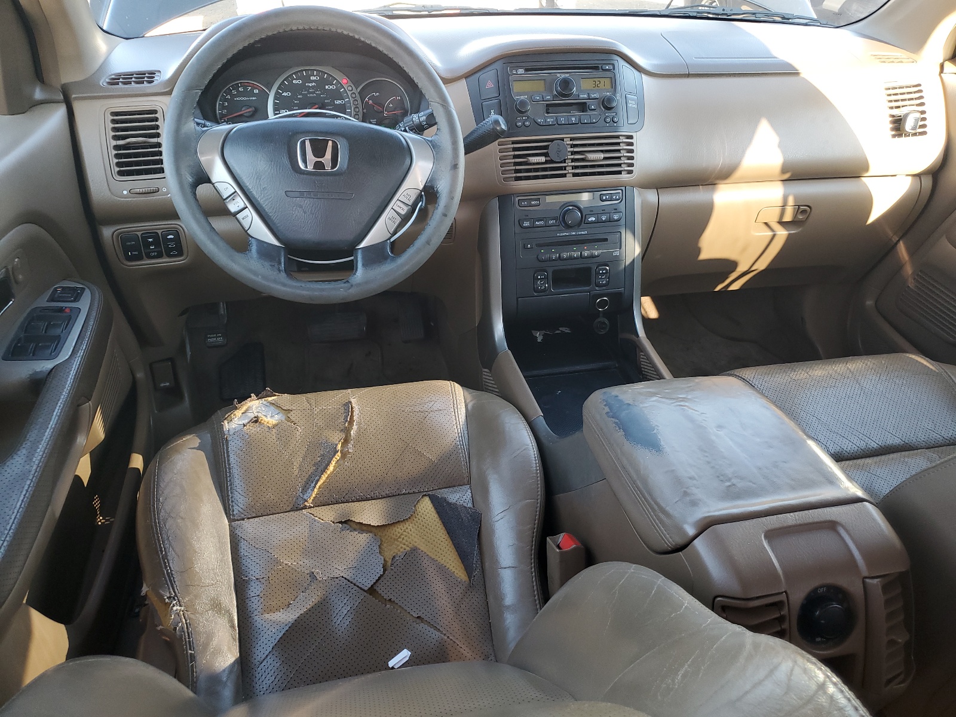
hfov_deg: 67.3
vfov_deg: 53.1
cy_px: 358
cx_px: 478
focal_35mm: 26
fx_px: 718
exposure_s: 1/120
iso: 70
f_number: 1.5
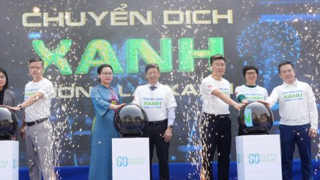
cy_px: 84
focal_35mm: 61
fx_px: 519
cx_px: 131
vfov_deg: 19.7
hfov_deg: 34.2
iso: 250
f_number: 4.5
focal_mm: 42.8
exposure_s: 1/500
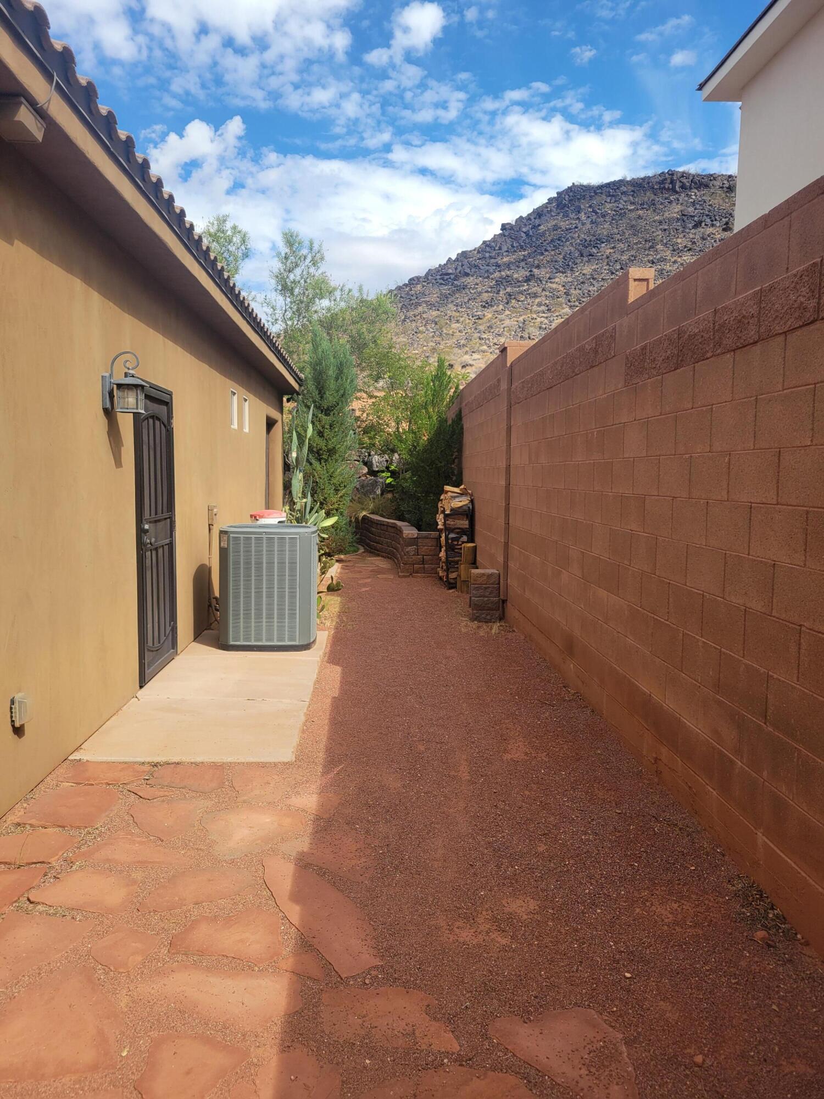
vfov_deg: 67.3
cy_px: 550
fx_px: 825
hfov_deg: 53.1
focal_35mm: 26
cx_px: 412
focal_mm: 5.4
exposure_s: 1/1509
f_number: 1.8
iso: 40
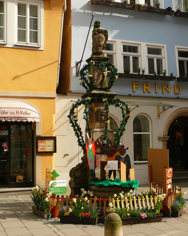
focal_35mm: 50
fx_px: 348
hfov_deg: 30.2
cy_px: 114
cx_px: 95
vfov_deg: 37.3
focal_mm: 9.9
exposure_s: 1/160
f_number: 4
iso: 100
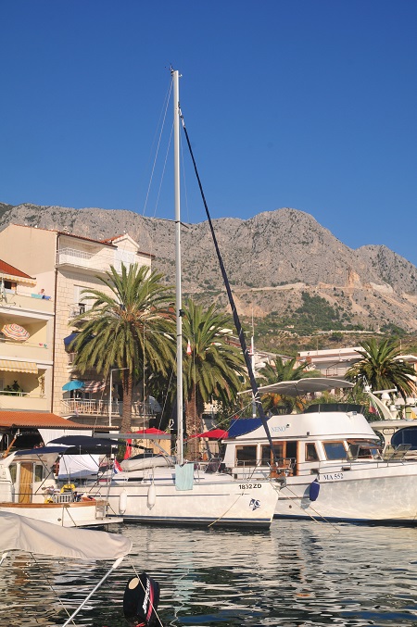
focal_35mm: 45
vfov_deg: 43.6
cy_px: 314
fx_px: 783
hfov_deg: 29.8
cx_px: 208
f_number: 14
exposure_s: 1/320
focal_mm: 30
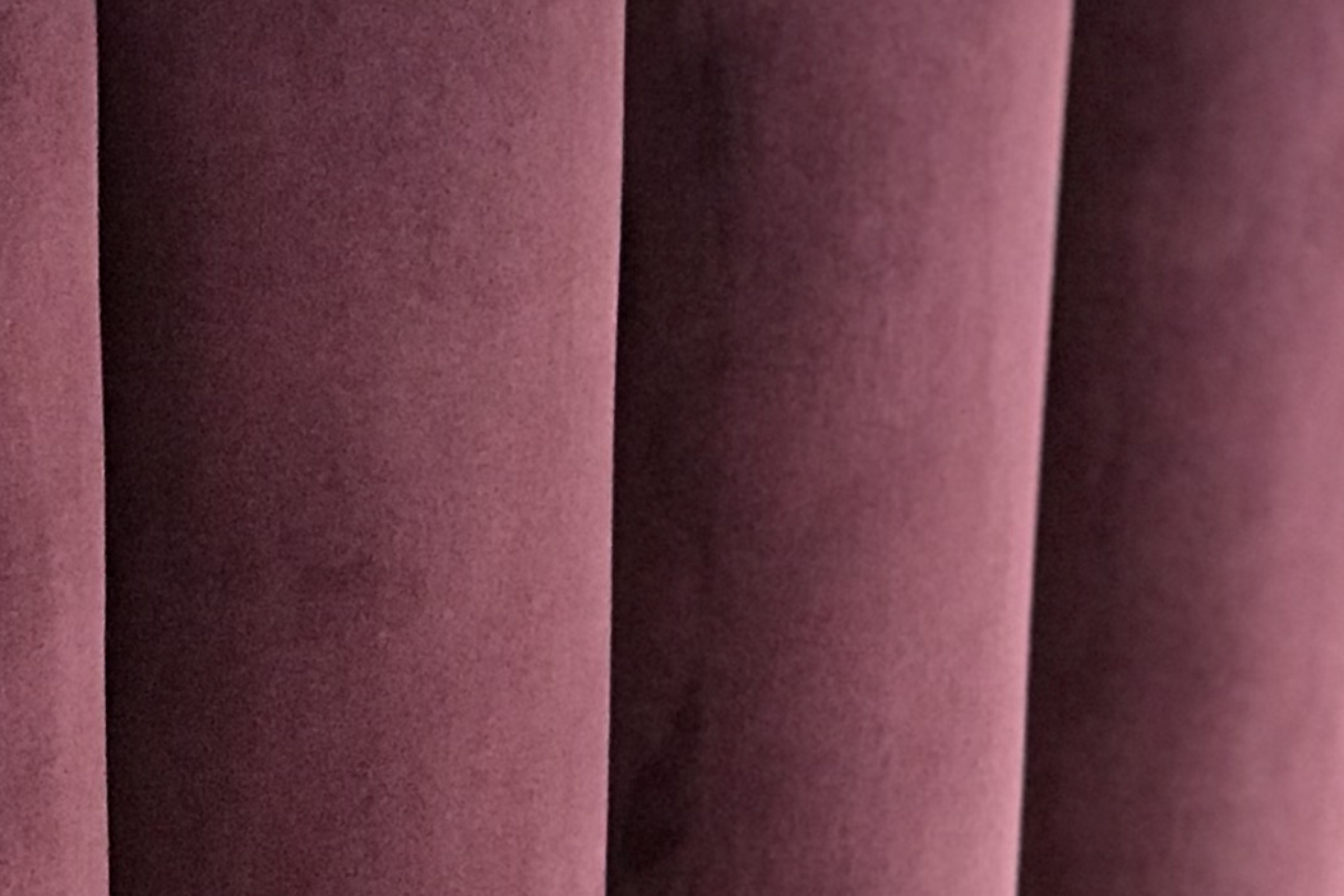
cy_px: 1149
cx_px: -138
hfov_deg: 9.0
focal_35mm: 227
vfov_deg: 6.0
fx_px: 8474
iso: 320
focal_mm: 6.6
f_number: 2.8
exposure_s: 1/50
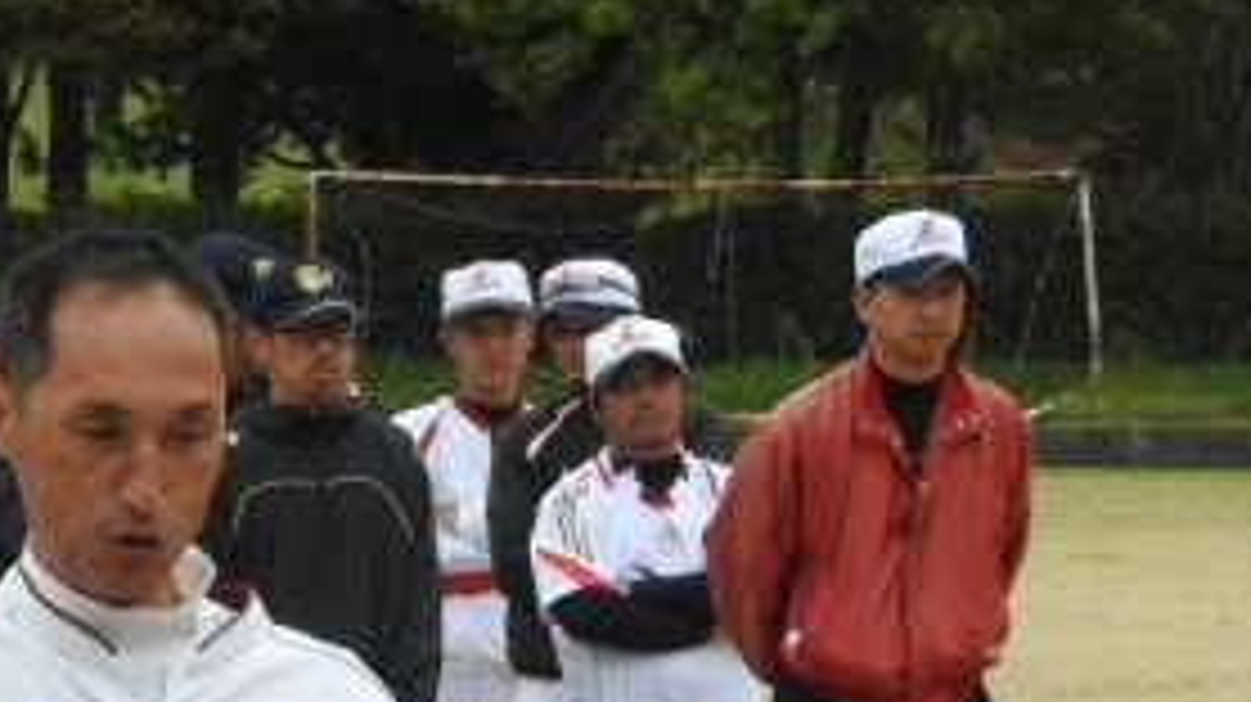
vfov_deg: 4.1
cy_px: 486
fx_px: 9747
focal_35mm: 294
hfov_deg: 7.3
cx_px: 256
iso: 160
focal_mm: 22.4
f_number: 5
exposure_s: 1/60
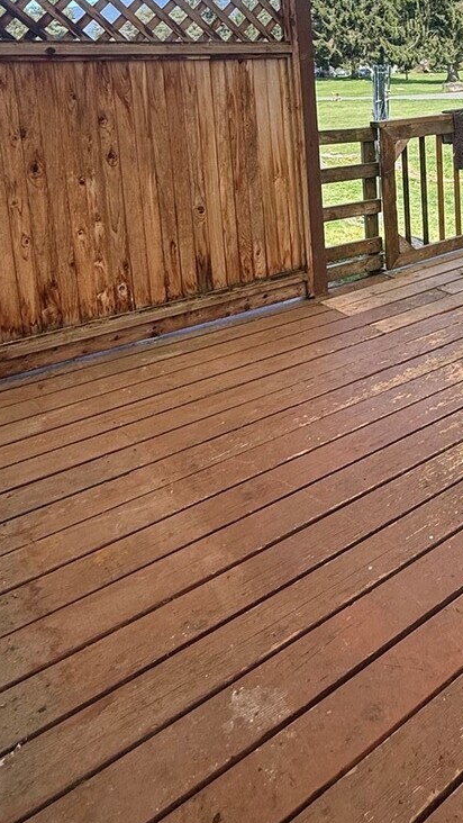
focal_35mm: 30
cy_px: 160
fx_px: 654
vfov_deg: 59.1
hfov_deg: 36.9
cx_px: 402
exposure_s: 1/486
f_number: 2.2
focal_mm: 2.22
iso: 64
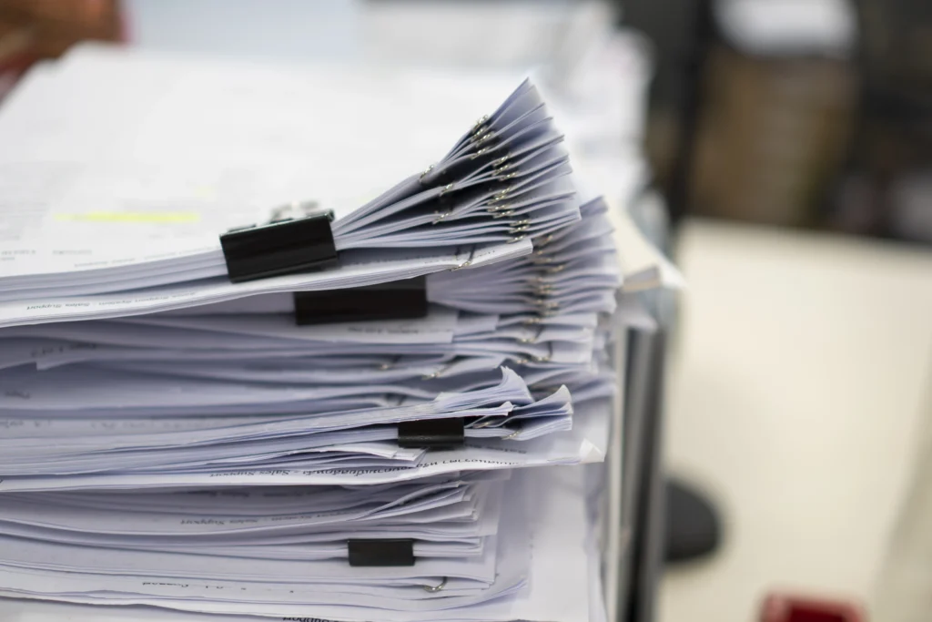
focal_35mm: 52
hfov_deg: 38.2
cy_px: 311
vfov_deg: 26.0
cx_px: 466
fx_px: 1346
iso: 100
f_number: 1.8
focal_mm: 35
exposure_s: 1/60
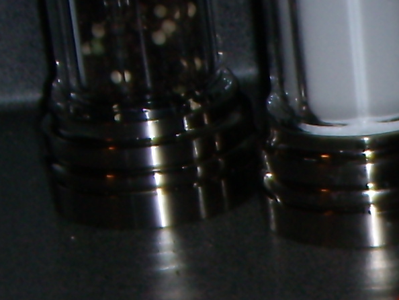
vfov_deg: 7.9
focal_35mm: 180
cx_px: 697
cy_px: 609
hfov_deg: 10.4
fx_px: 2076
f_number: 3.5
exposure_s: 1/60.2
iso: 64
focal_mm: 6.4
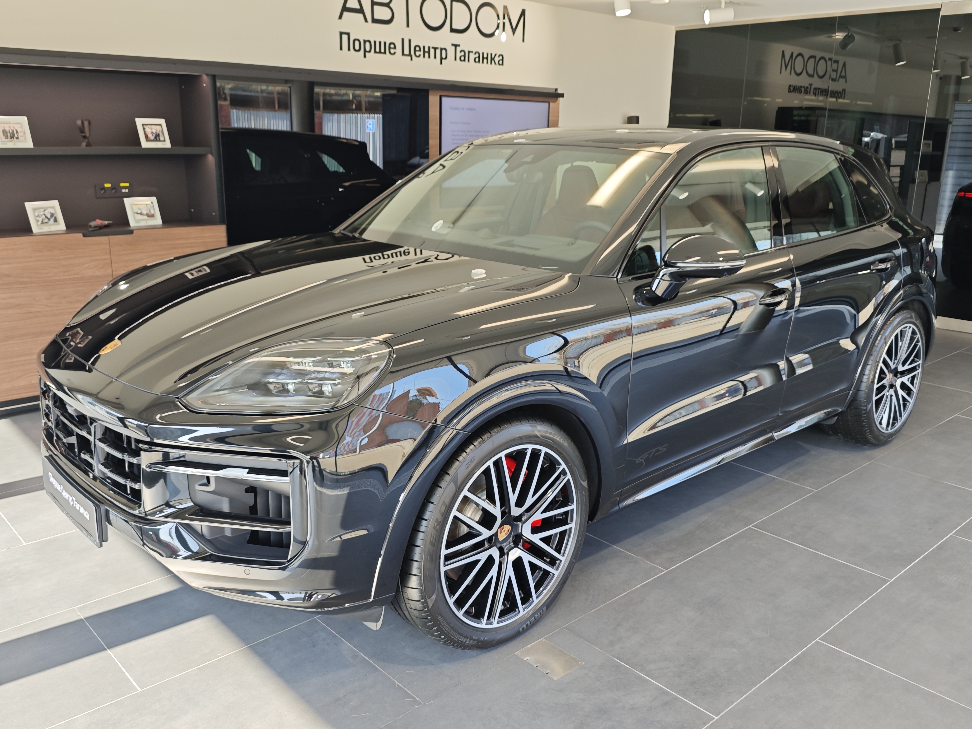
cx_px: 486
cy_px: 364
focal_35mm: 29
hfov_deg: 61.7
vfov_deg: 48.2
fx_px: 814
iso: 50
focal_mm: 6.55
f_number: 1.6
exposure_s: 1/159
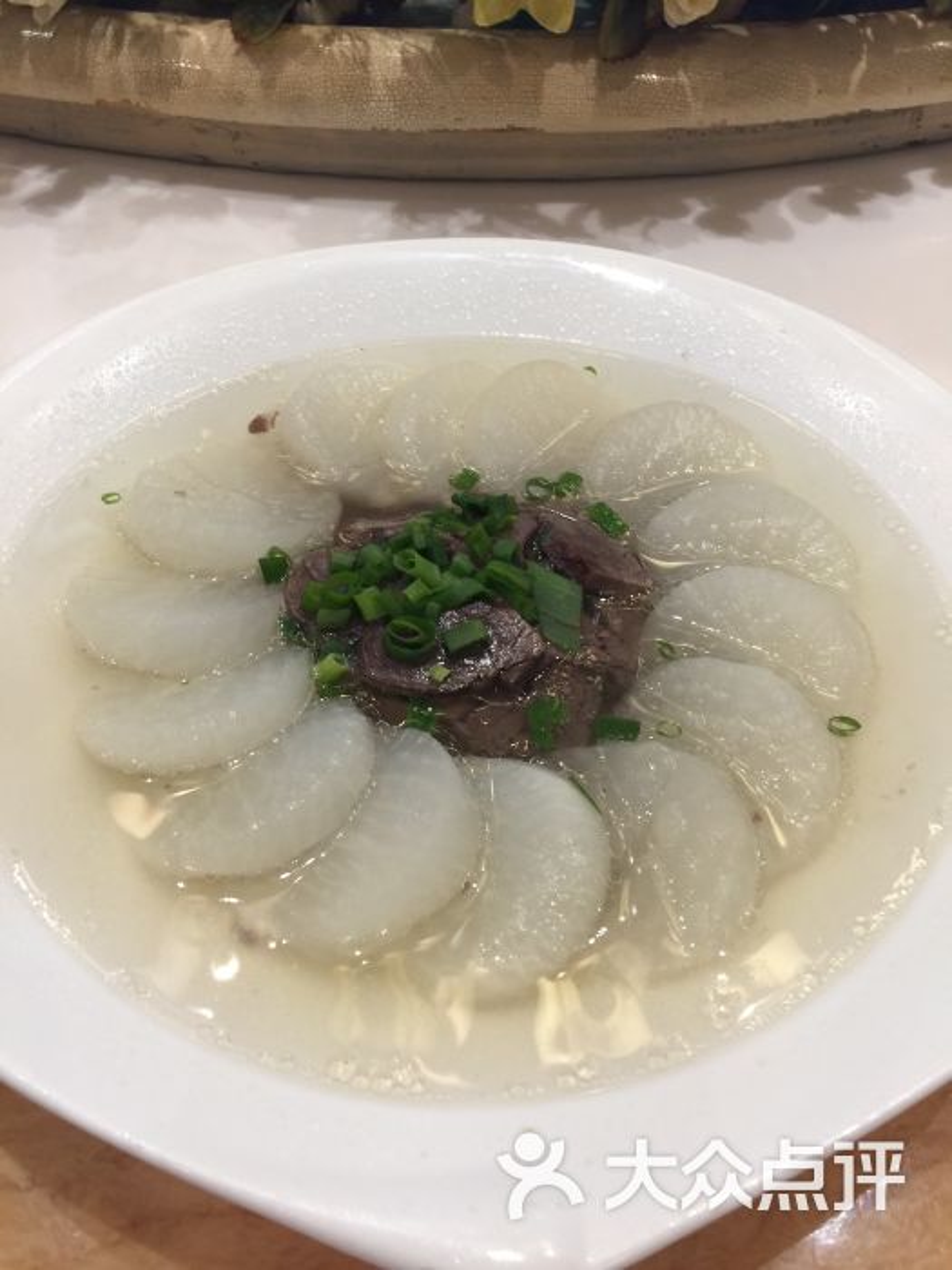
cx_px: 476
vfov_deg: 61.7
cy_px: 635
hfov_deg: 48.2
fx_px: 1063
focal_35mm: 29
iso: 50
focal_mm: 4.15
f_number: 2.2
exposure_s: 1/33
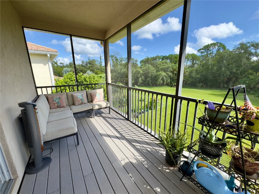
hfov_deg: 102.1
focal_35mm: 14
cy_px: 97
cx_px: 130
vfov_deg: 85.7
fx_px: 105
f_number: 2.2
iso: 40
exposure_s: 1/409
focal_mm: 2.22
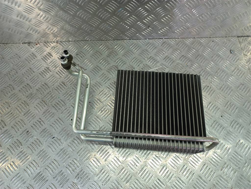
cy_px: 94
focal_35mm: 25
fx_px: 181
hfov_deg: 69.4
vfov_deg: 54.9
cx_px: 126
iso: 50
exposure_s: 1/50
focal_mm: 4.6
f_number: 1.8
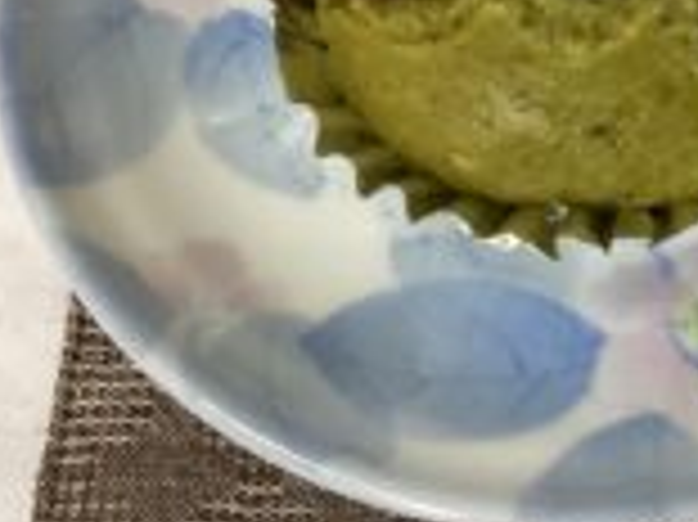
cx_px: 597
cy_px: 29
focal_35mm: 75
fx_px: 1511
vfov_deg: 19.2
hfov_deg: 25.4
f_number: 2.4
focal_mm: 3.3
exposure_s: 1/60
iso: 200
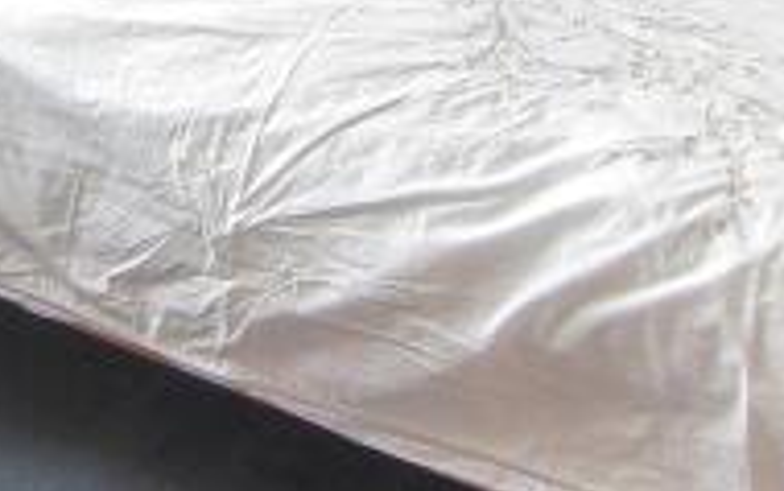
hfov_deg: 28.7
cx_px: -33
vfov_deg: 15.9
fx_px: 1411
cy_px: -466
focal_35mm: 66
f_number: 16
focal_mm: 12
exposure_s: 1.6
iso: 100
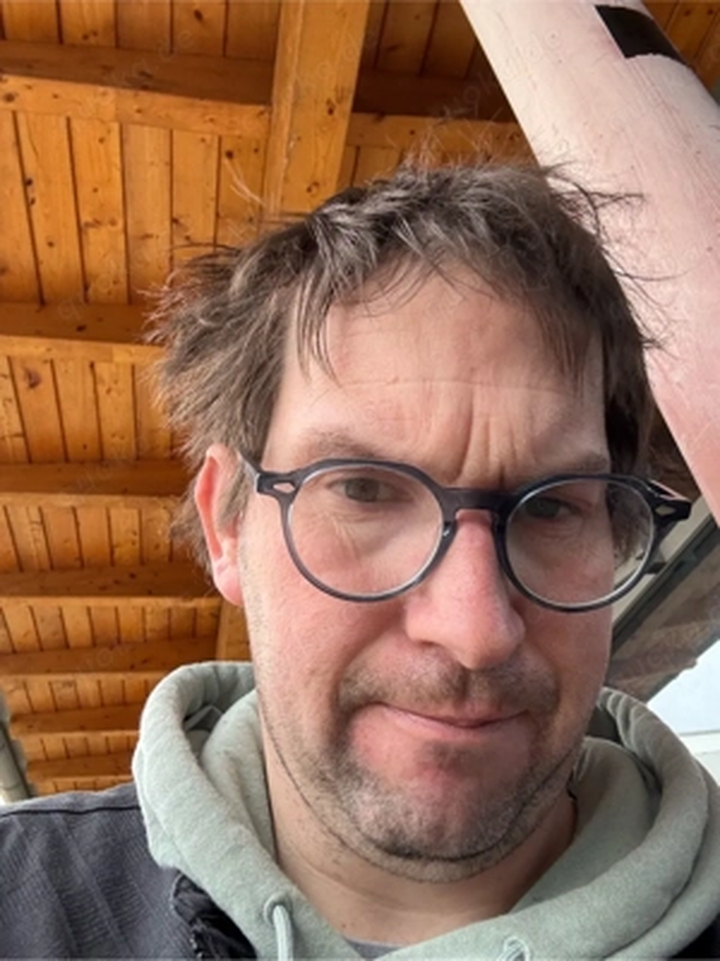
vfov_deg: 60.0
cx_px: 360
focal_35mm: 30
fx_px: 832
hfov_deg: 46.8
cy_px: 480
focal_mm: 2.69
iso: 80
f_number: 1.9
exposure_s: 1/78
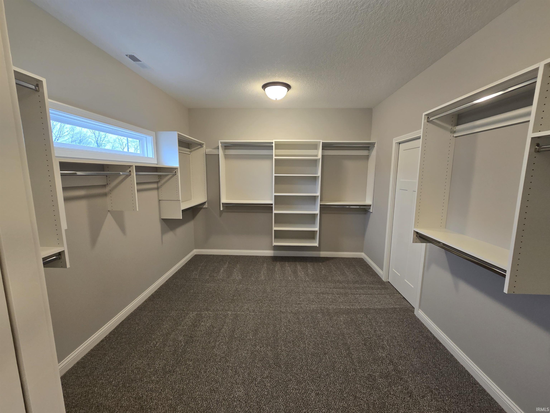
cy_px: 206
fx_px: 207
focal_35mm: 13
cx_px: 275
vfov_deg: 89.9
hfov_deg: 106.2
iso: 125
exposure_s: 1/60
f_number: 2.2
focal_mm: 2.2
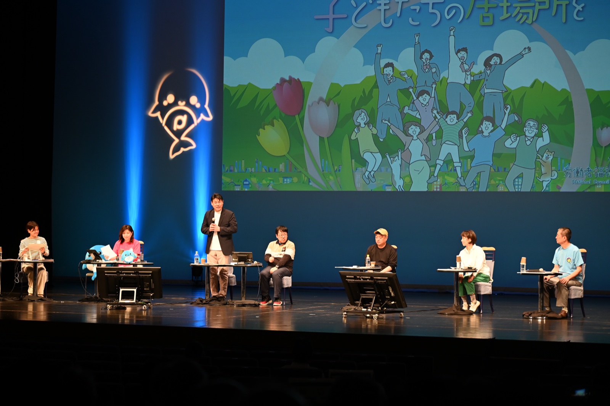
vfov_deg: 16.6
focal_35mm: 82
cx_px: 305
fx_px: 1388
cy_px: 203
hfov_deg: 24.8
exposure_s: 1/125
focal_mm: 82
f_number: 4
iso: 1100
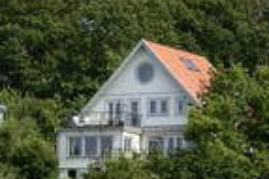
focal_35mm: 250
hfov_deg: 8.2
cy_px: 168
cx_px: 85
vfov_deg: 5.5
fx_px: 1866
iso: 200
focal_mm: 85
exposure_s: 1/400
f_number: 10
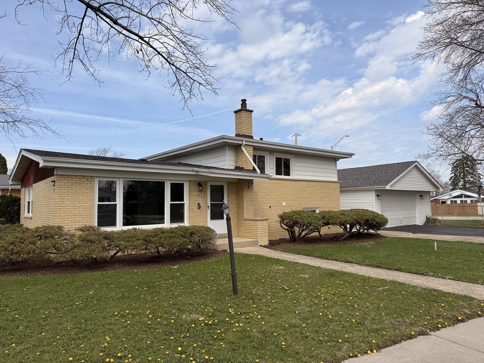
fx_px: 336
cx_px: 242
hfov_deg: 71.6
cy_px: 182
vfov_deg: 56.8
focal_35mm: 24
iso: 80
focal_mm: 6.76
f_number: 1.78
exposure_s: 1/5319
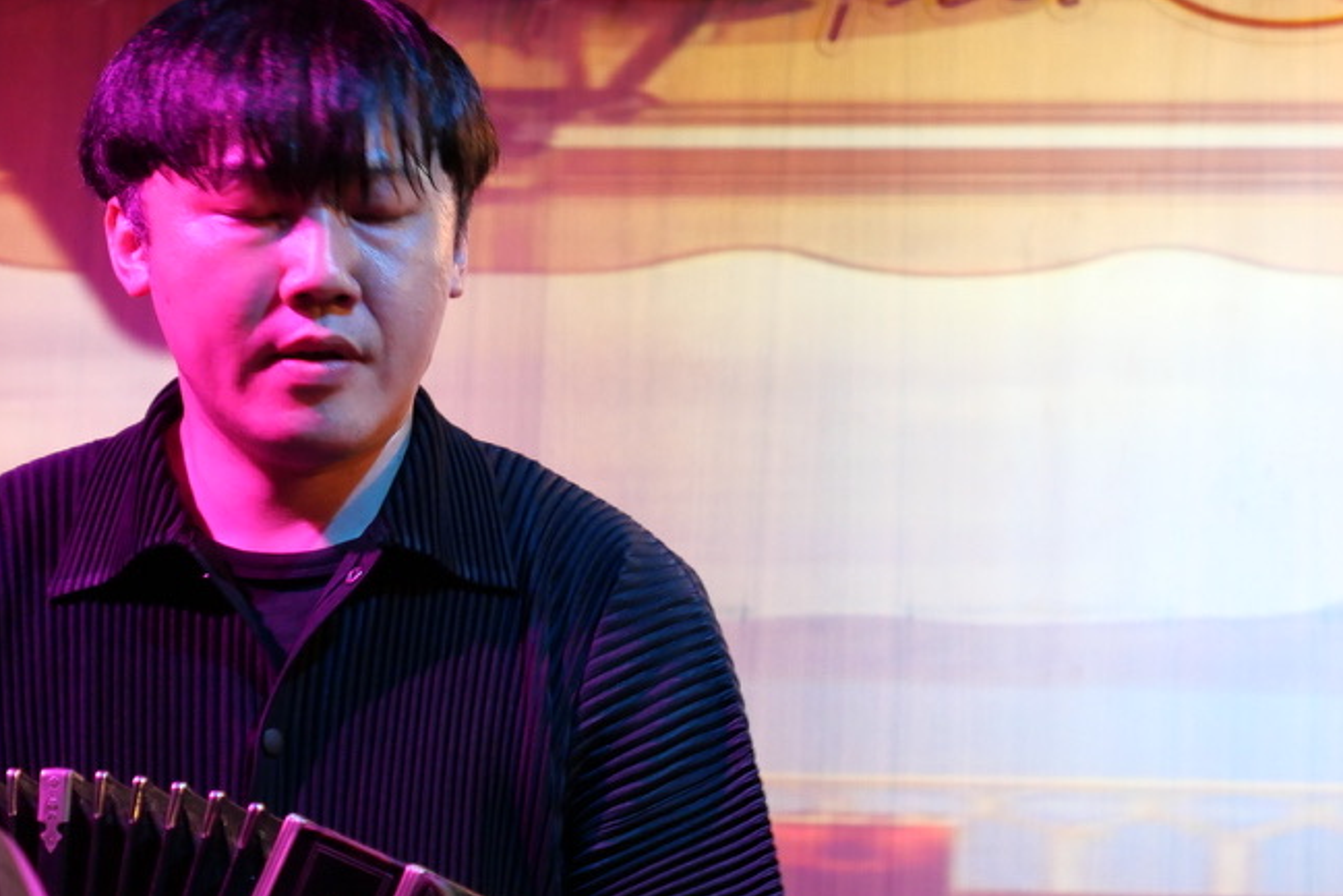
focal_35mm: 123
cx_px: 540
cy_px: 793
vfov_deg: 11.1
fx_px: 4589
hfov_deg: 16.6
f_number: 2.8
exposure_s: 1/60
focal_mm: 34
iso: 1600
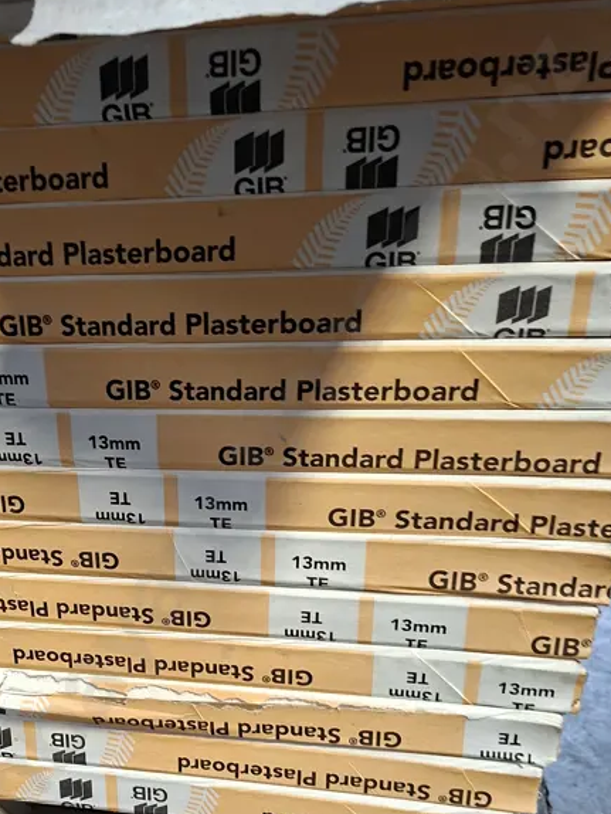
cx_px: 133
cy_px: 631
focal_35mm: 41
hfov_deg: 34.2
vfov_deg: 43.9
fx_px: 964
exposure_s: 1/33
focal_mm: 5.54
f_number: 1.8
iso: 320
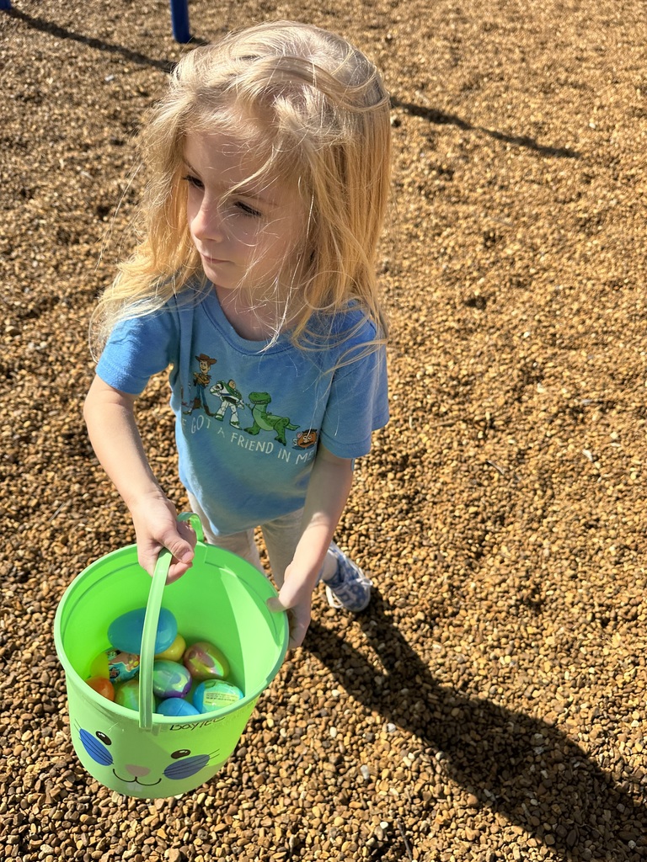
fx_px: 598
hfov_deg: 56.8
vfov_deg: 71.6
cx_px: 324
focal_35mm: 24
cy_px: 431
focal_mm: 6.86
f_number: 1.78
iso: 80
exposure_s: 1/3247
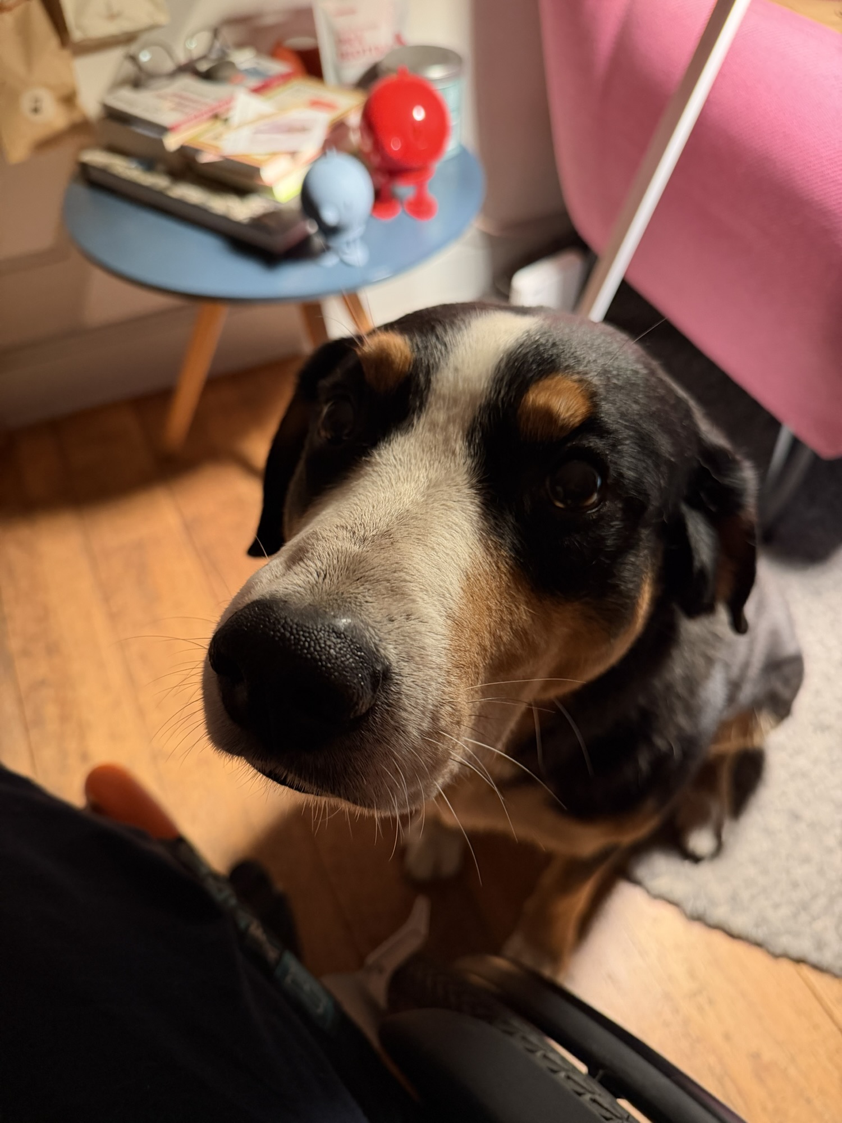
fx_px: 778
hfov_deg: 56.8
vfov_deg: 71.6
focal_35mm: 24
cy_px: 562
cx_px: 421
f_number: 1.78
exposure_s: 1/50
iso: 800
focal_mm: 6.76
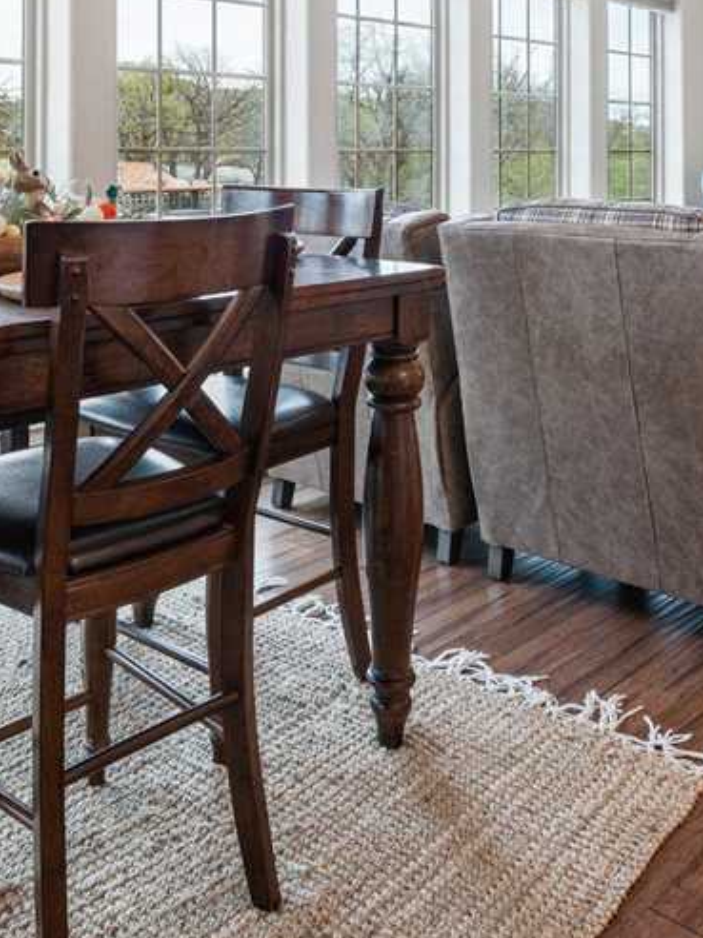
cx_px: 269
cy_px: 152
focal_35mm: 40
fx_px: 1083
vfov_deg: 43.9
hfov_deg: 35.8
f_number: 7.1
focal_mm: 16
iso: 200
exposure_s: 1/6
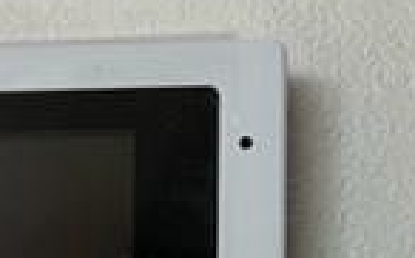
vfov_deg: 10.2
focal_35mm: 121
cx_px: -114
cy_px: 451
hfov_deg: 16.4
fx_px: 1367
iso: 80
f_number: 1.5
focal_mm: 5.7
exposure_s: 1/60
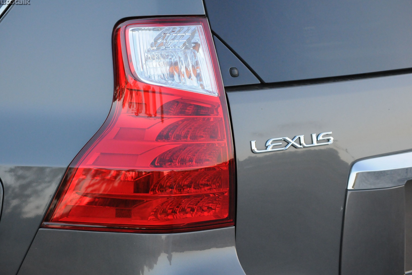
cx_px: 204
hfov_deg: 18.4
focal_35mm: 111
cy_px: 138
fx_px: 1270
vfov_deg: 12.3
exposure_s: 1/400
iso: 2000
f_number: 6.3
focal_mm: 72
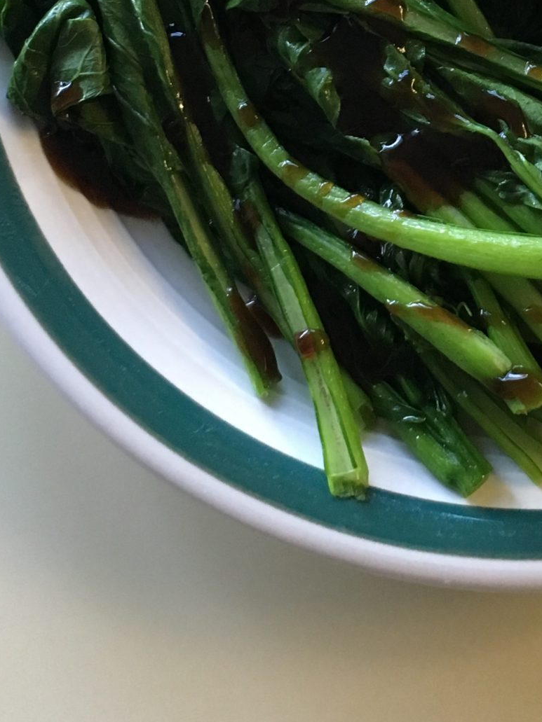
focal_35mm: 72
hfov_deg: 20.0
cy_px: -2
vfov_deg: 25.7
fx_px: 1503
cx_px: 511
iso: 125
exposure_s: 1/30
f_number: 2.2
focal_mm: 4.15
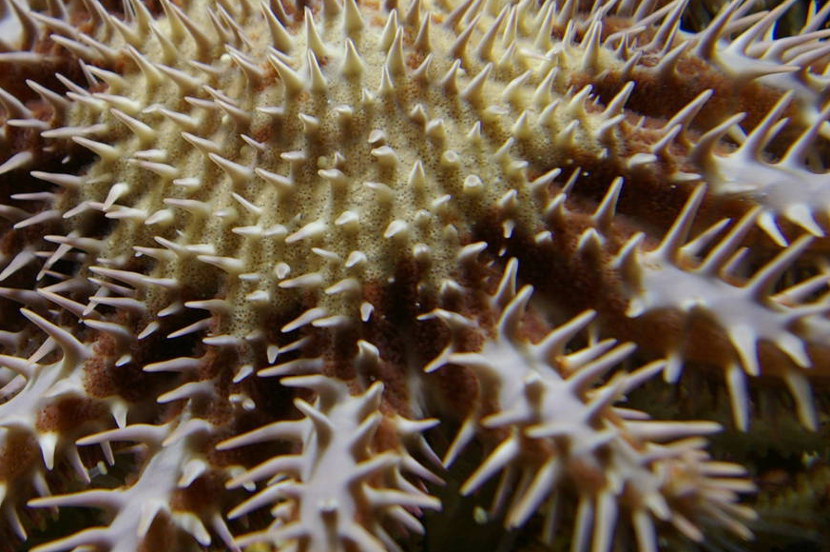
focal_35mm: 77
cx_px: 267
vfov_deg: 17.6
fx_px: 1773
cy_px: 205
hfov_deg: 26.2
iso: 400
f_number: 5.6
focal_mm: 28
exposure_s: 1/60
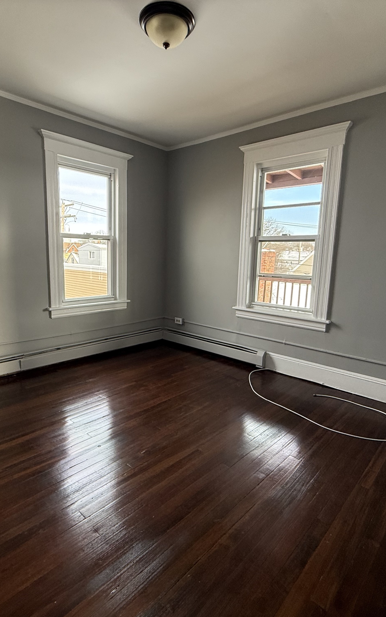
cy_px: 312
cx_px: 174
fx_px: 337
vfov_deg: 85.1
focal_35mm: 20
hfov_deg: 59.5
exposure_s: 1/99
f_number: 2.2
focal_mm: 2.22
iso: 125
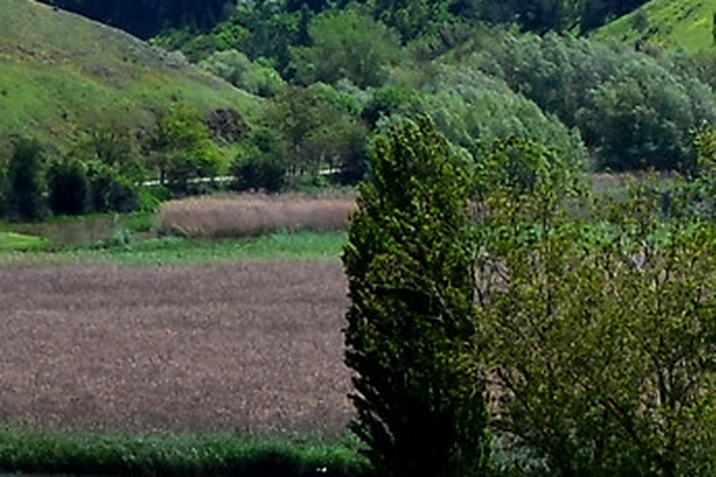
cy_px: 359
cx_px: 1013
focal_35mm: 313
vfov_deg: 4.4
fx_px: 6225
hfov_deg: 6.5
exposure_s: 1/400
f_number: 11
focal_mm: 30
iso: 400
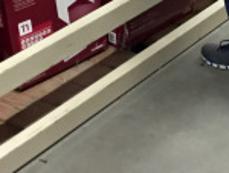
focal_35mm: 130
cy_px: -167
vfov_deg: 10.5
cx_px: 287
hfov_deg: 14.6
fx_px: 861
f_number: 2.2
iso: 160
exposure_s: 1/30
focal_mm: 4.15
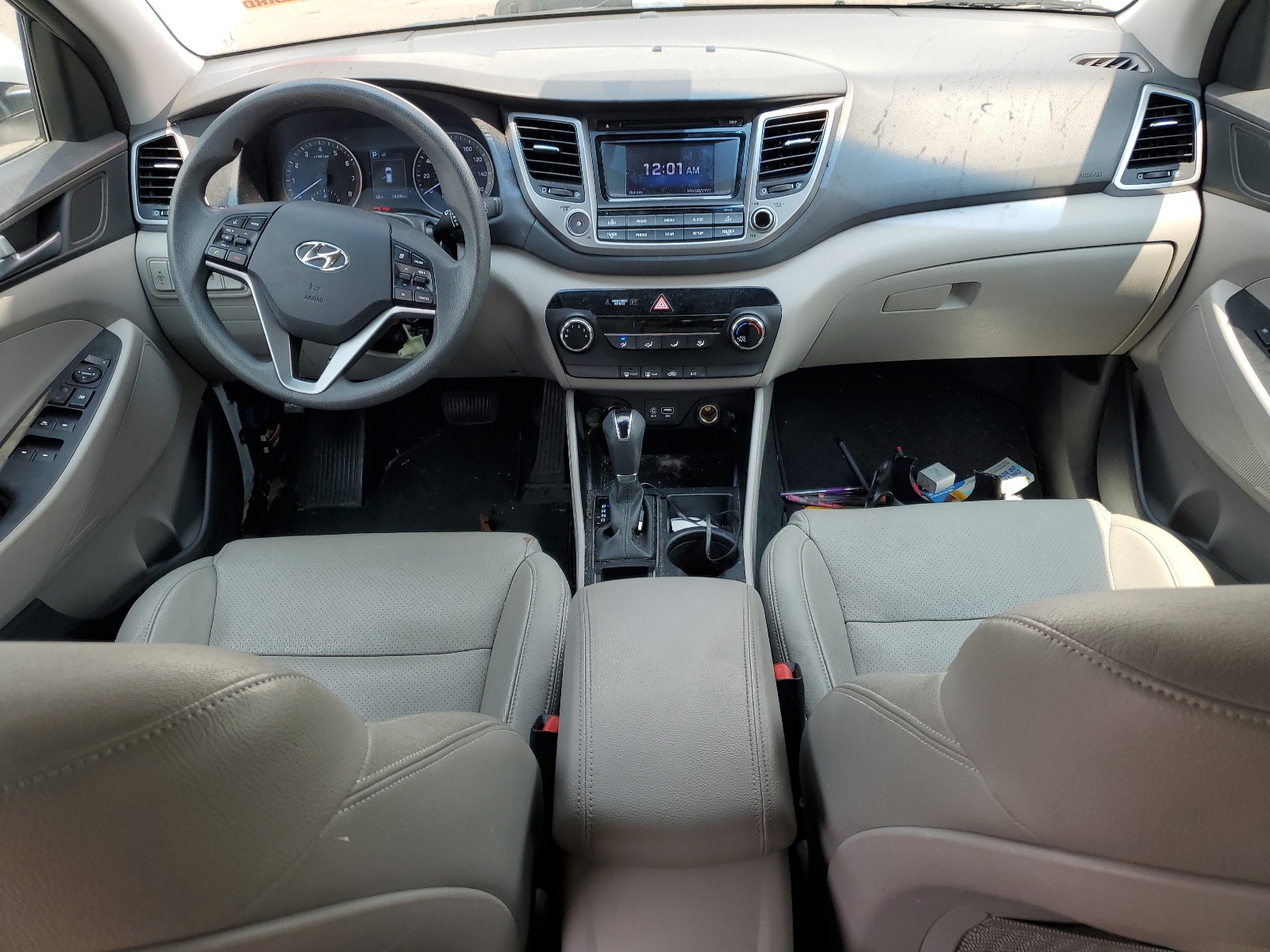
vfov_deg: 53.1
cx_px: 635
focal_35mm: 26
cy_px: 476
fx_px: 954
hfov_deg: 67.3
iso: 50
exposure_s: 1/370
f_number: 1.5
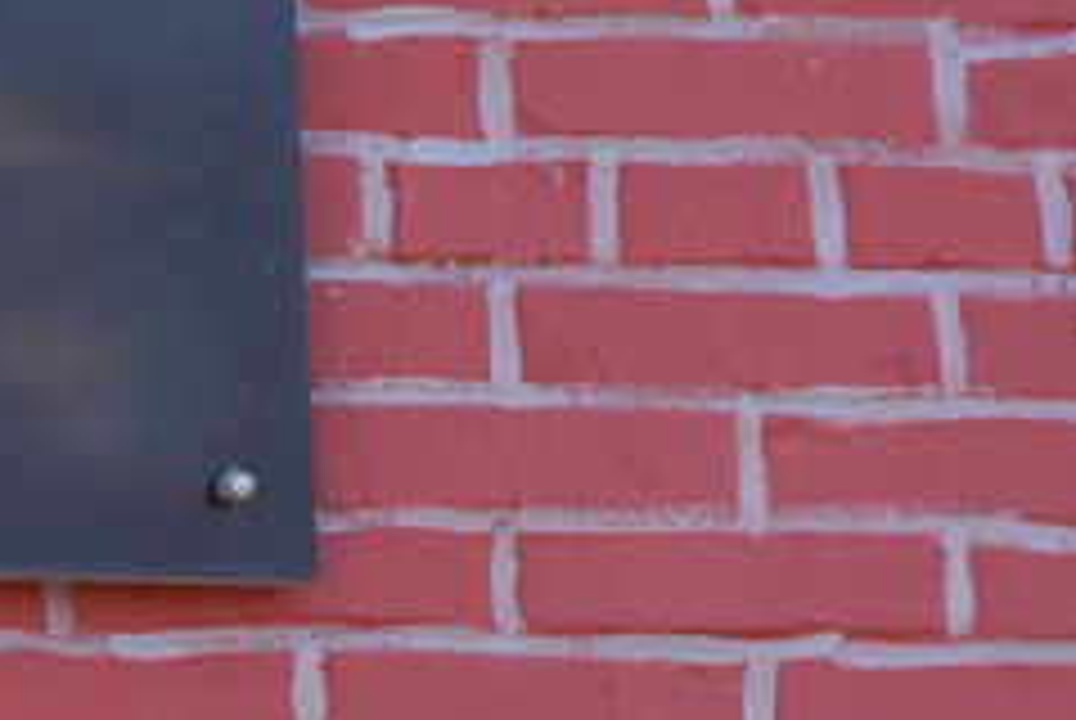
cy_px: 101
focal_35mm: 585
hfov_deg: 3.5
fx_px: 17506
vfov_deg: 2.4
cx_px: -347
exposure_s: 1/200
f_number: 4
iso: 200
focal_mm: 200
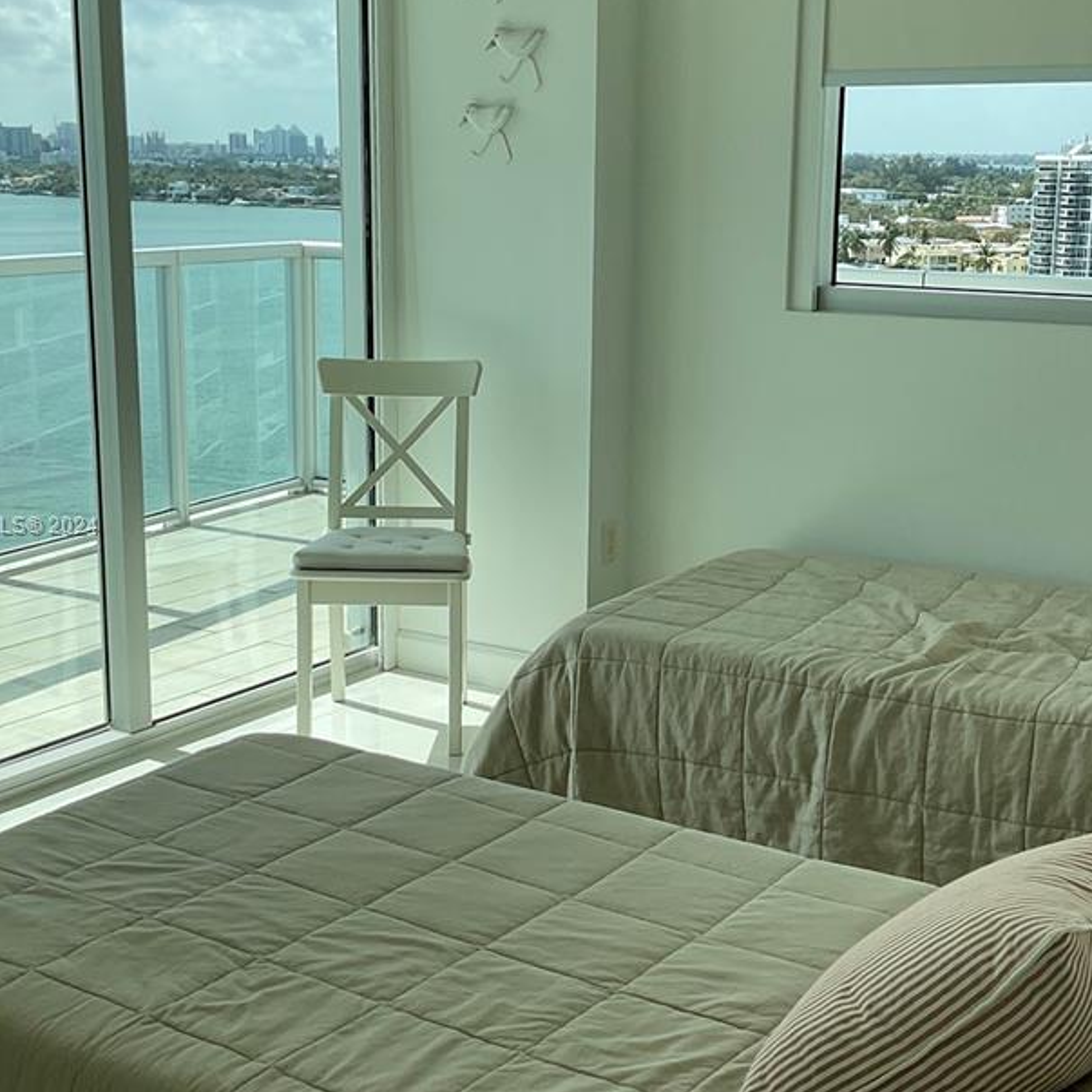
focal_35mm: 51
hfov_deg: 33.4
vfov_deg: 33.4
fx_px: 1820
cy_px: 527
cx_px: 581
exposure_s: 1/1279
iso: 16
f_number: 1.8
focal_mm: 3
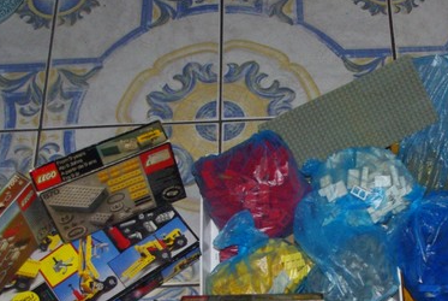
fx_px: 910
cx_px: 327
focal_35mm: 73
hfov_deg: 27.3
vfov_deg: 18.5
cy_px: 260
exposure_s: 1/45
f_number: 4
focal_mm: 23.13
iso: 800
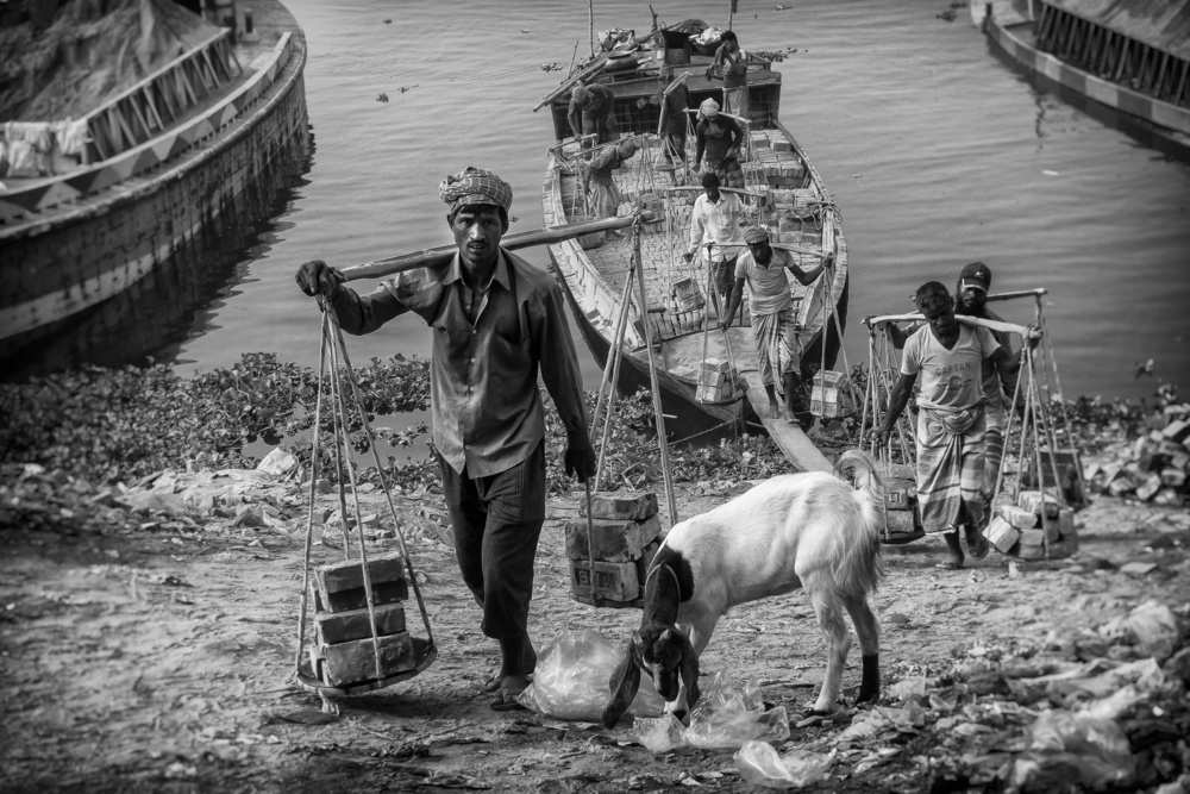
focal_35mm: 72
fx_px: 2380
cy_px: 397
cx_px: 595
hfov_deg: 28.1
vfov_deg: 18.9
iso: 100
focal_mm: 26.42
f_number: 7.1
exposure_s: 1/125
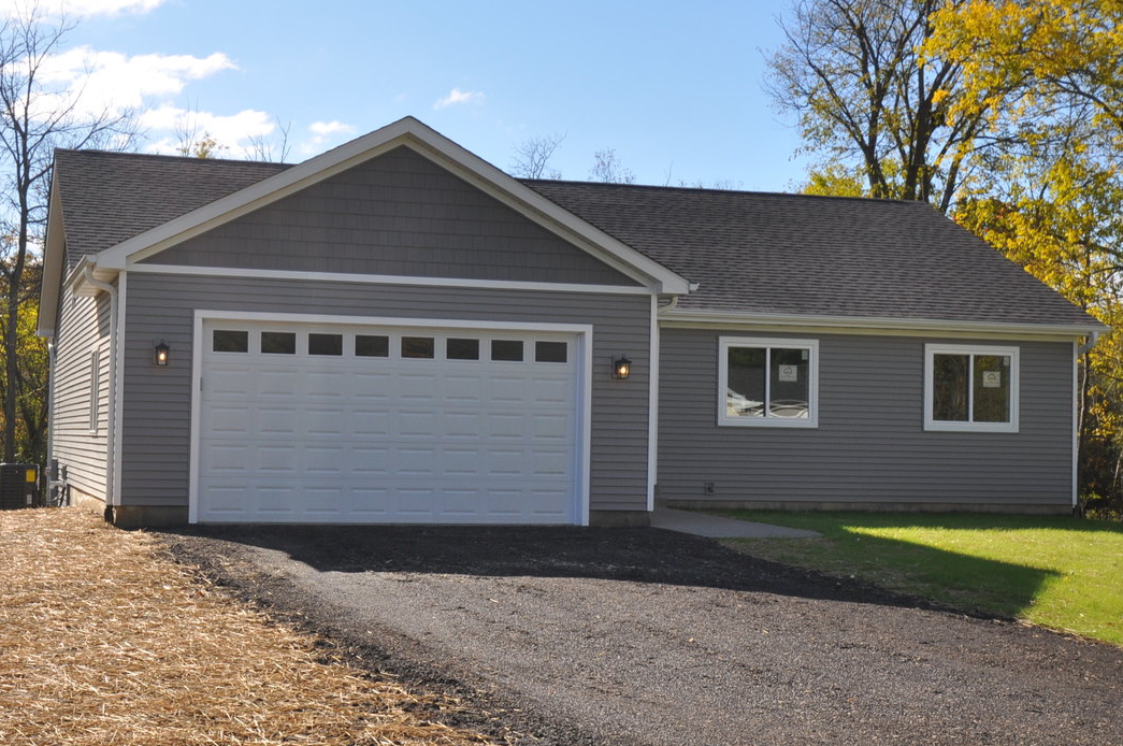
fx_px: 1745
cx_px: 423
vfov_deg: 24.1
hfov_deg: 35.5
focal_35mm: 56
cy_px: 385
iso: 200
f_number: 9
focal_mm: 24
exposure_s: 1/320
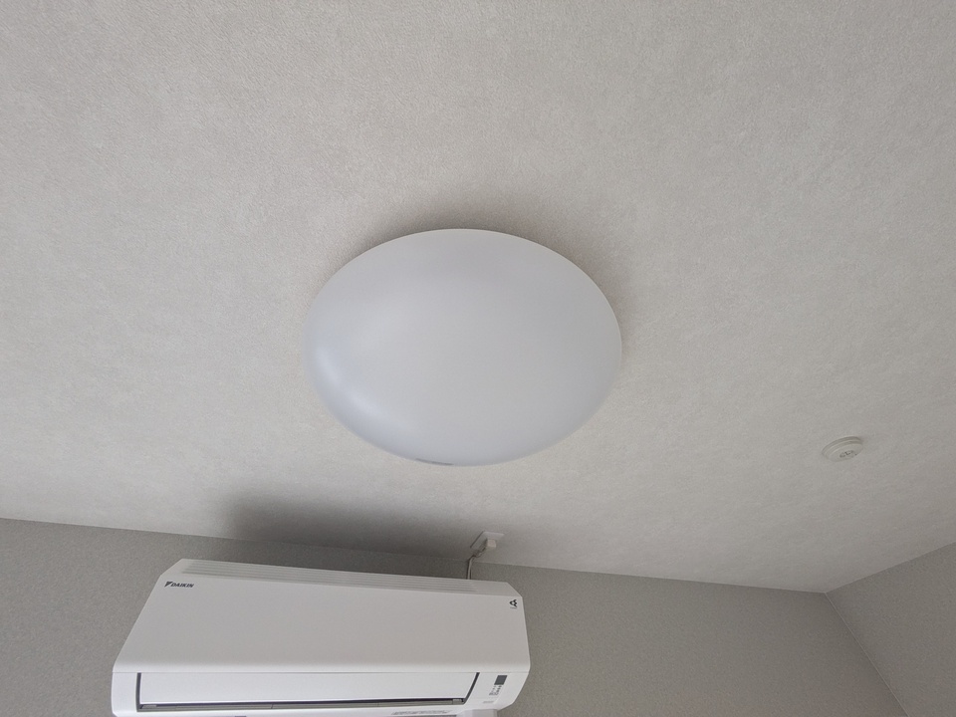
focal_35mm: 14
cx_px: 478
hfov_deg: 102.1
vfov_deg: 85.7
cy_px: 358
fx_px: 387
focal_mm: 1.83
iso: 100
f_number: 2.2
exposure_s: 1/40
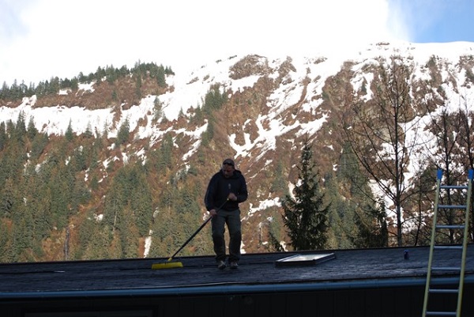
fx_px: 1087
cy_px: 158
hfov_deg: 24.6
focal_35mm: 82
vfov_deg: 16.6
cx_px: 237
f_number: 7.1
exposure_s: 1/200
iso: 100
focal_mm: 55
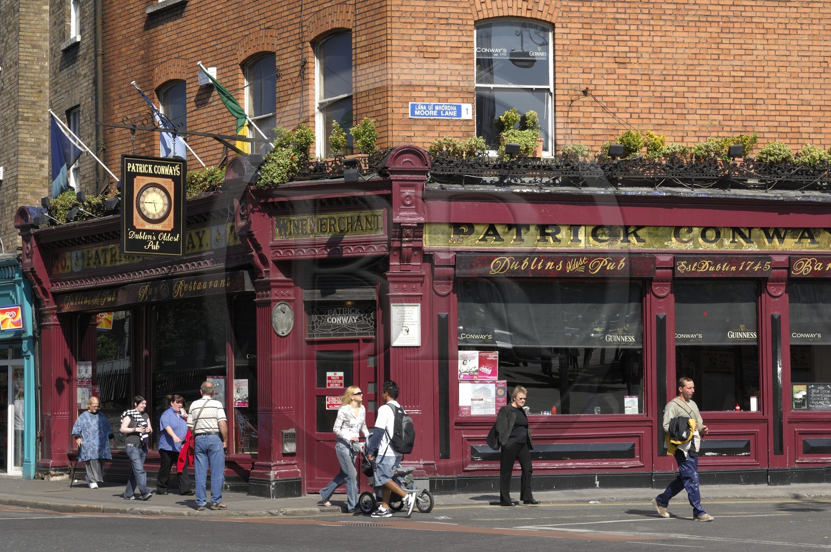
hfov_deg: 24.2
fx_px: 1936
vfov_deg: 16.2
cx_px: 416
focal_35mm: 84
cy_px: 276
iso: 100
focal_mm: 56
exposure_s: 1/200
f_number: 7.1
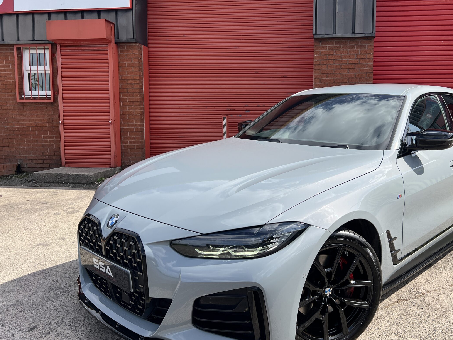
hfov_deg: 56.3
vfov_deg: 44.2
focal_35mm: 32
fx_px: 419
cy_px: 170
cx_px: 277
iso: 50
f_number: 1.5
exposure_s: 1/3077
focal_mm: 5.7
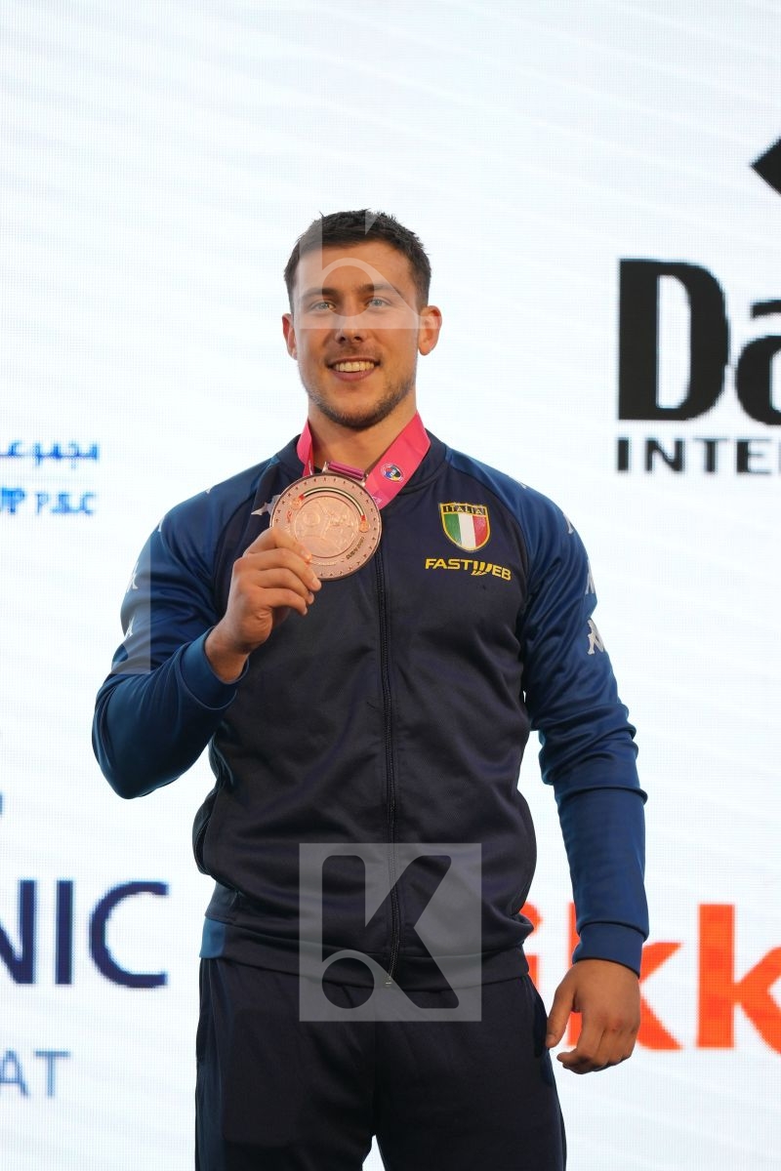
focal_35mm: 300
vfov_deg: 6.9
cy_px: 586
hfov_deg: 4.6
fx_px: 9762
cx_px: 390
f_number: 2.8
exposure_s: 1/250
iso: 400
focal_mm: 200
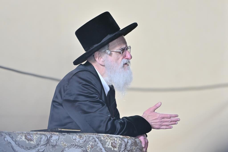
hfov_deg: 6.9
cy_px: 76
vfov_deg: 4.6
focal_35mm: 300
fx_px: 1899
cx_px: 114
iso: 500
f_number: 2.8
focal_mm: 200
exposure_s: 1/125
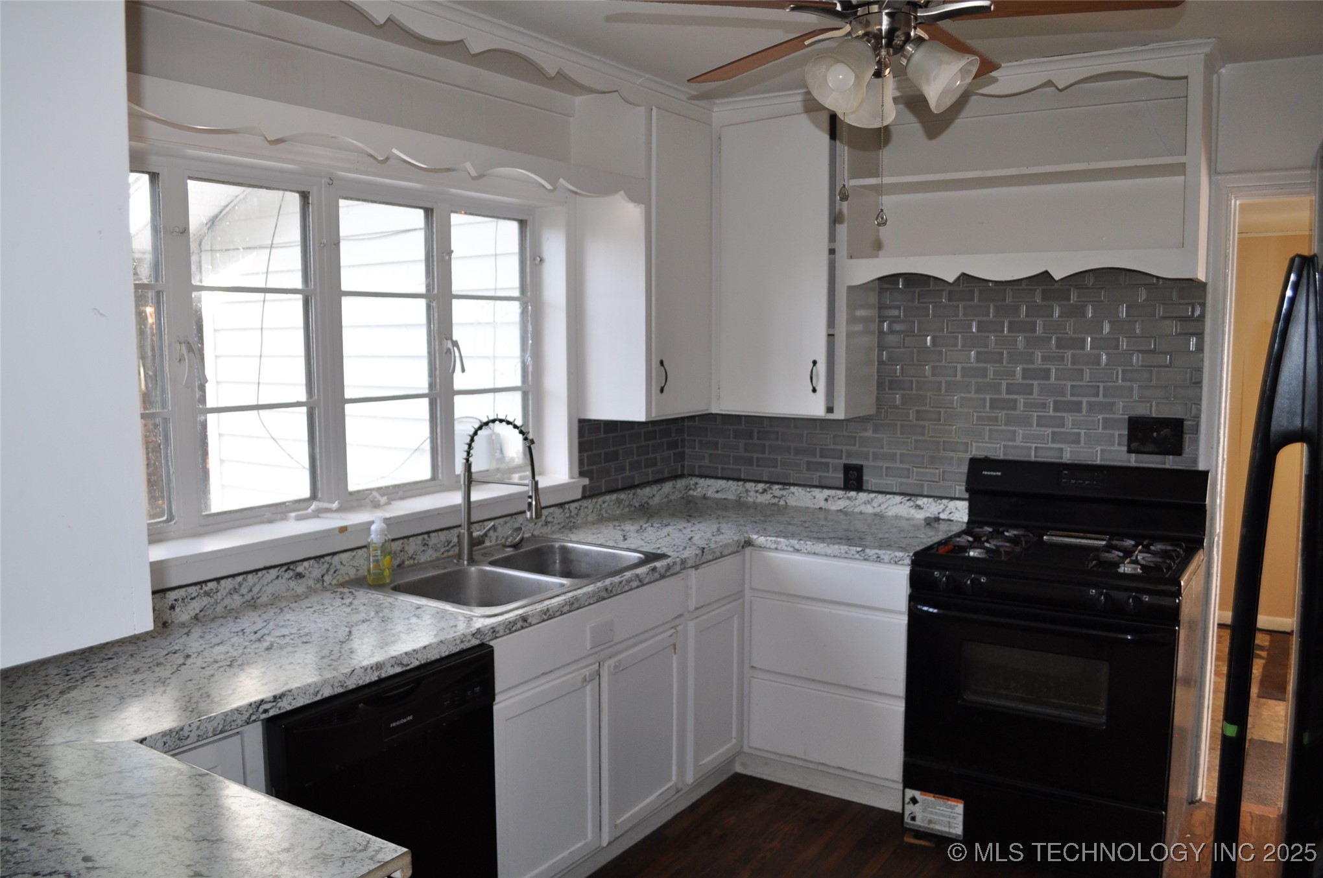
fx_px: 991
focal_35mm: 27
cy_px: 439
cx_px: 662
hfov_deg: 67.5
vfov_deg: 47.8
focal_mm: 18
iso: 400
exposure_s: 1/160
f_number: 3.5
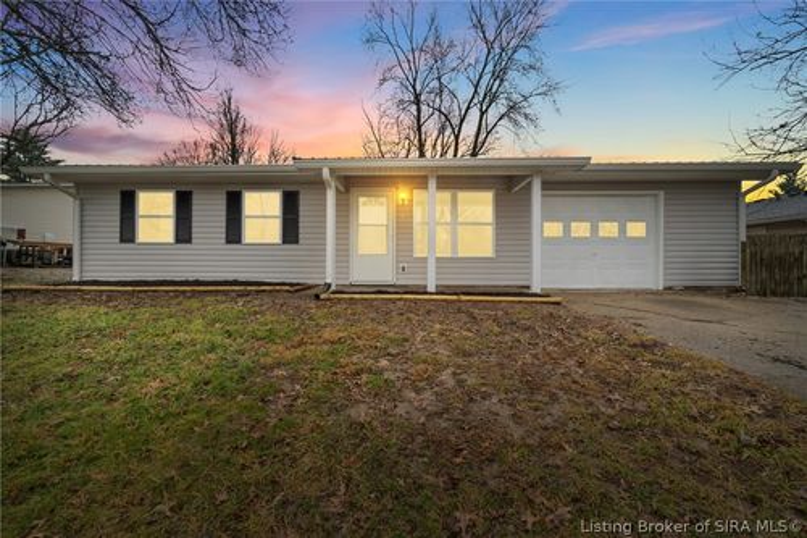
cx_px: 404
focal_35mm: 15
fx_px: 336
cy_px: 269
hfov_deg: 100.4
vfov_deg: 77.3
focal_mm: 10
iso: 400
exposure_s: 1/60
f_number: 11
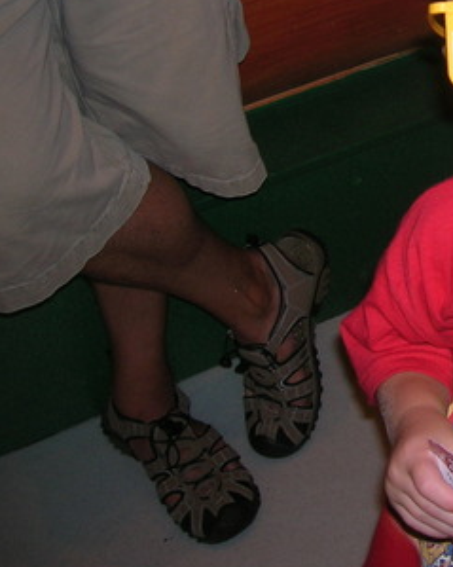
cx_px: 605
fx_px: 1190
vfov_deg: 26.4
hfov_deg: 19.7
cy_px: 139
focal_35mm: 71
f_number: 2.9
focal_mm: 5.7
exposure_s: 1/60.1
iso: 50
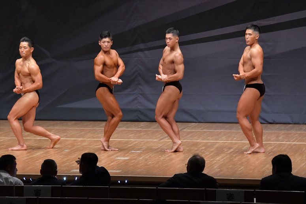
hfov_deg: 10.2
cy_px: 102
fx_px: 1716
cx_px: 153
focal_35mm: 202
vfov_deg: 6.8
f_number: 5.6
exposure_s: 1/400
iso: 6400
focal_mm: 135
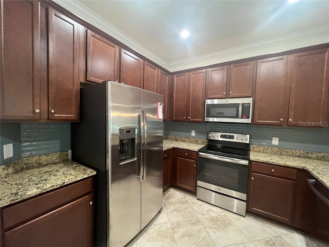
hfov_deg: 106.2
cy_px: 124
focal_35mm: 13
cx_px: 164
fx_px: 124
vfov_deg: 89.9
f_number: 1.8
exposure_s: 1/60
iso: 500
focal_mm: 1.57
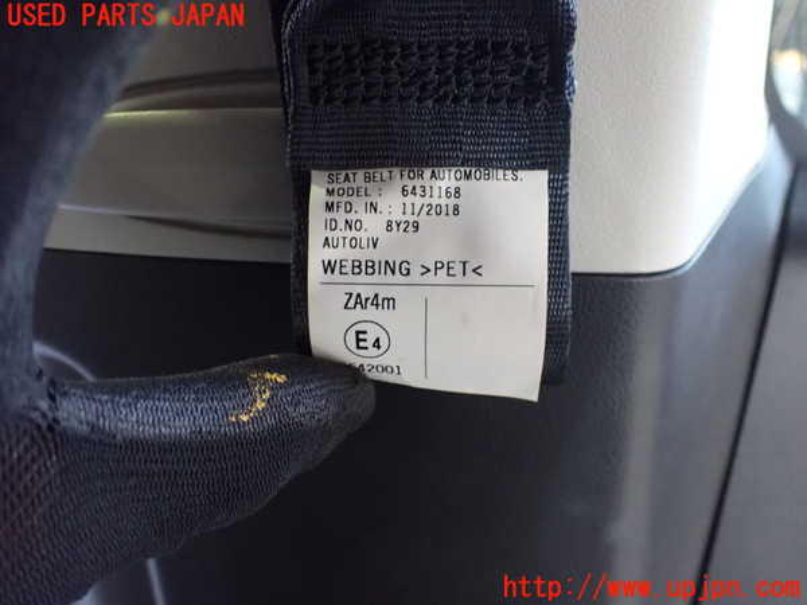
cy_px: 302
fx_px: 699
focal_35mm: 30
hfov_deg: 60.0
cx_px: 404
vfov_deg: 46.8
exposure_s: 1/30
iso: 1600
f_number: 2.3
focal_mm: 5.4
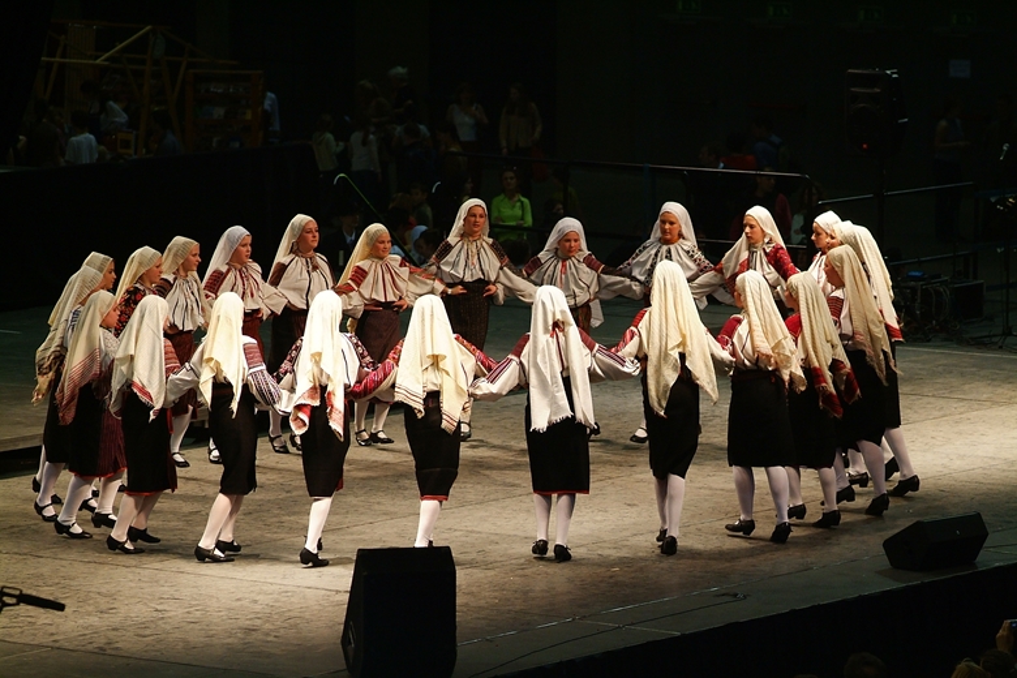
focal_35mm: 203
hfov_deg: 10.1
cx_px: 508
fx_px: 5734
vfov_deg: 6.8
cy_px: 339
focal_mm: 135
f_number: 4
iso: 800
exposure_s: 1/250
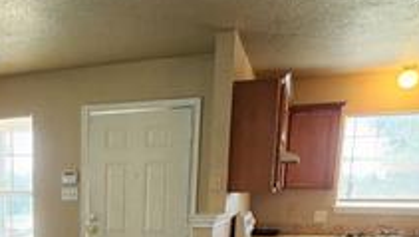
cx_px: 46
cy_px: 291
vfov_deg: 24.8
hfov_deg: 43.4
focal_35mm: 43
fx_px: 478
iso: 125
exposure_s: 1/60
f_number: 2.2
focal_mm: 2.2
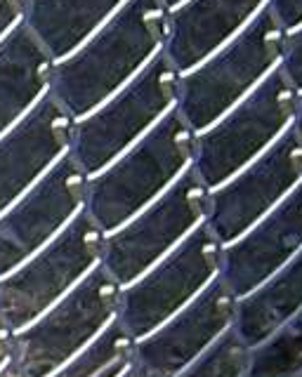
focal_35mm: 390
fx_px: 4357
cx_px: -1498
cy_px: 573
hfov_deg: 3.5
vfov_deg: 4.9
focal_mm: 6.7
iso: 80
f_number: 4
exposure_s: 1/250
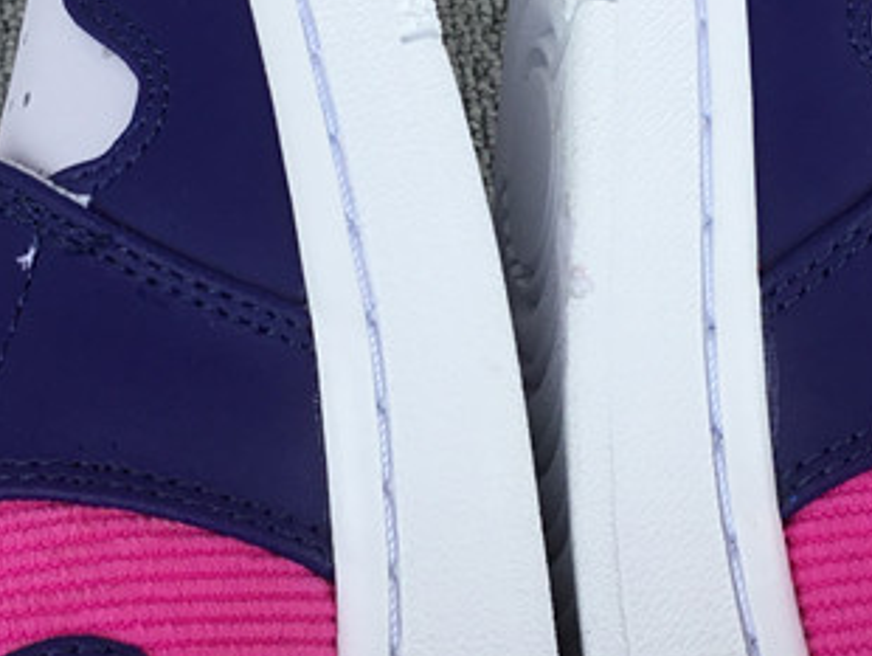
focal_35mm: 90
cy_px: 207
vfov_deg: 16.4
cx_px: 444
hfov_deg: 21.8
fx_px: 2269
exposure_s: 1/608
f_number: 2.4
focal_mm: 3.3
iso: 25
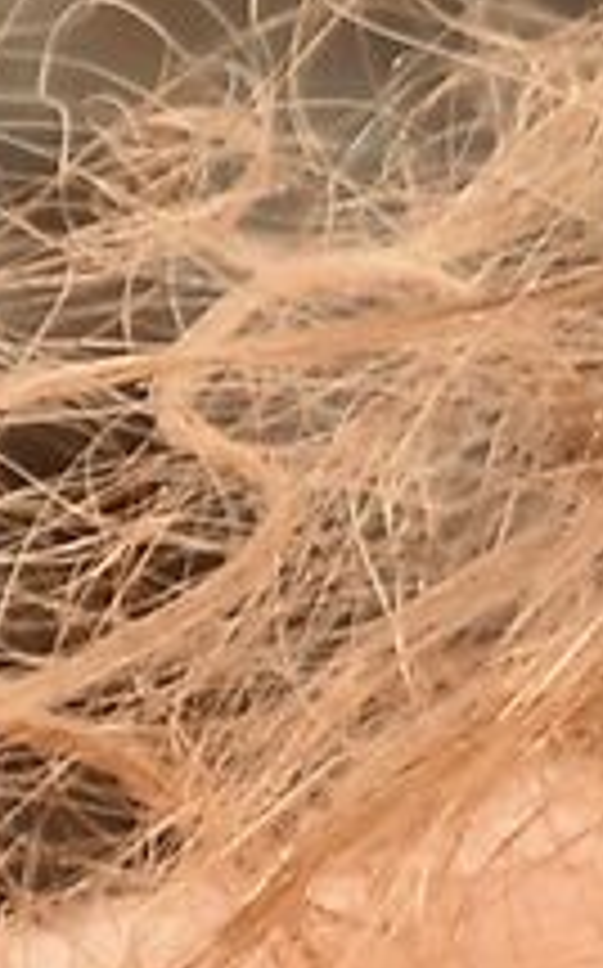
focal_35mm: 1280
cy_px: 1049
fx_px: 33716
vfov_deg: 1.6
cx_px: 5121
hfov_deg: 1.0
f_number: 9
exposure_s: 1/60
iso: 140
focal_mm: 75
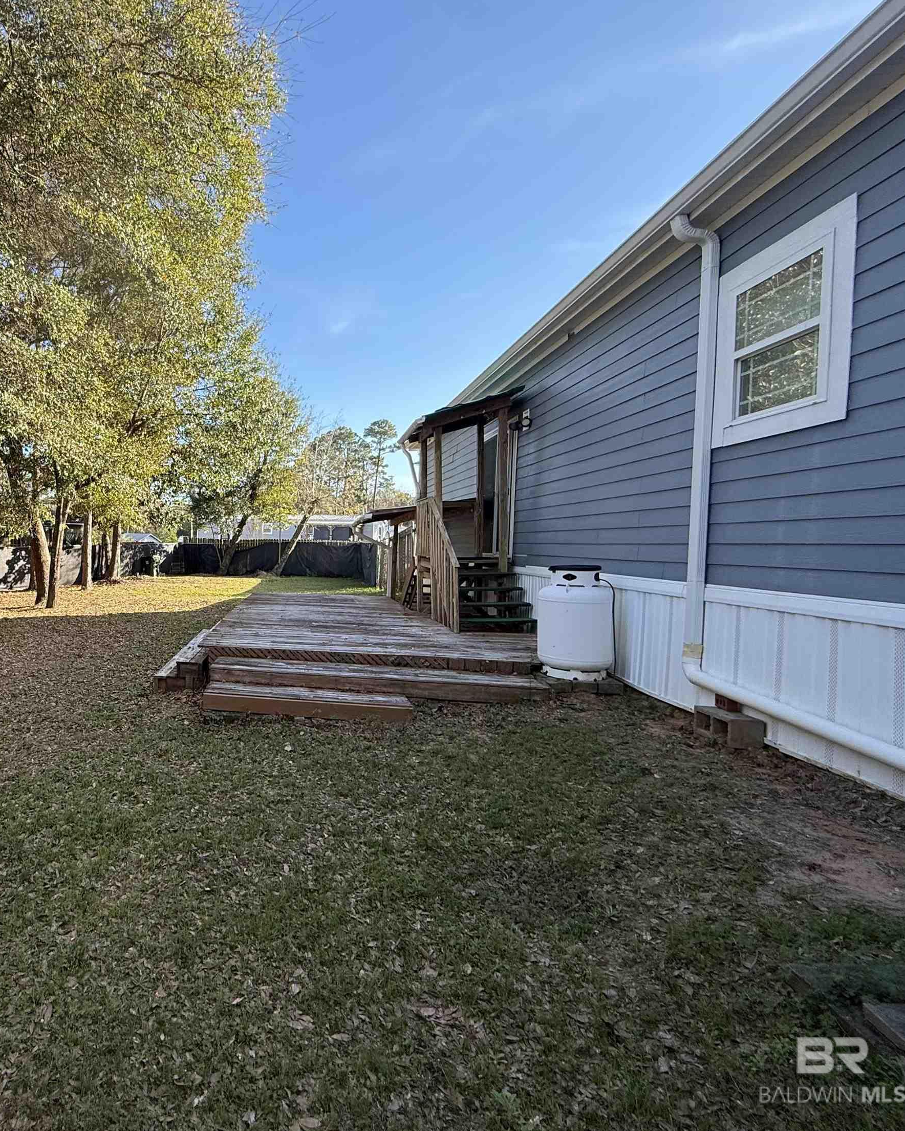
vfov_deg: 83.3
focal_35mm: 19
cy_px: 556
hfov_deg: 64.3
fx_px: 636
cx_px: 175
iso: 64
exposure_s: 1/506
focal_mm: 2.22
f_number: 2.2
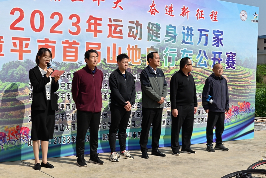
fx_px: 377
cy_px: 89
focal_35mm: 51
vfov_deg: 26.5
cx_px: 133
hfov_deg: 38.9
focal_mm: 51
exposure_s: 1/1000
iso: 1000
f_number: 16
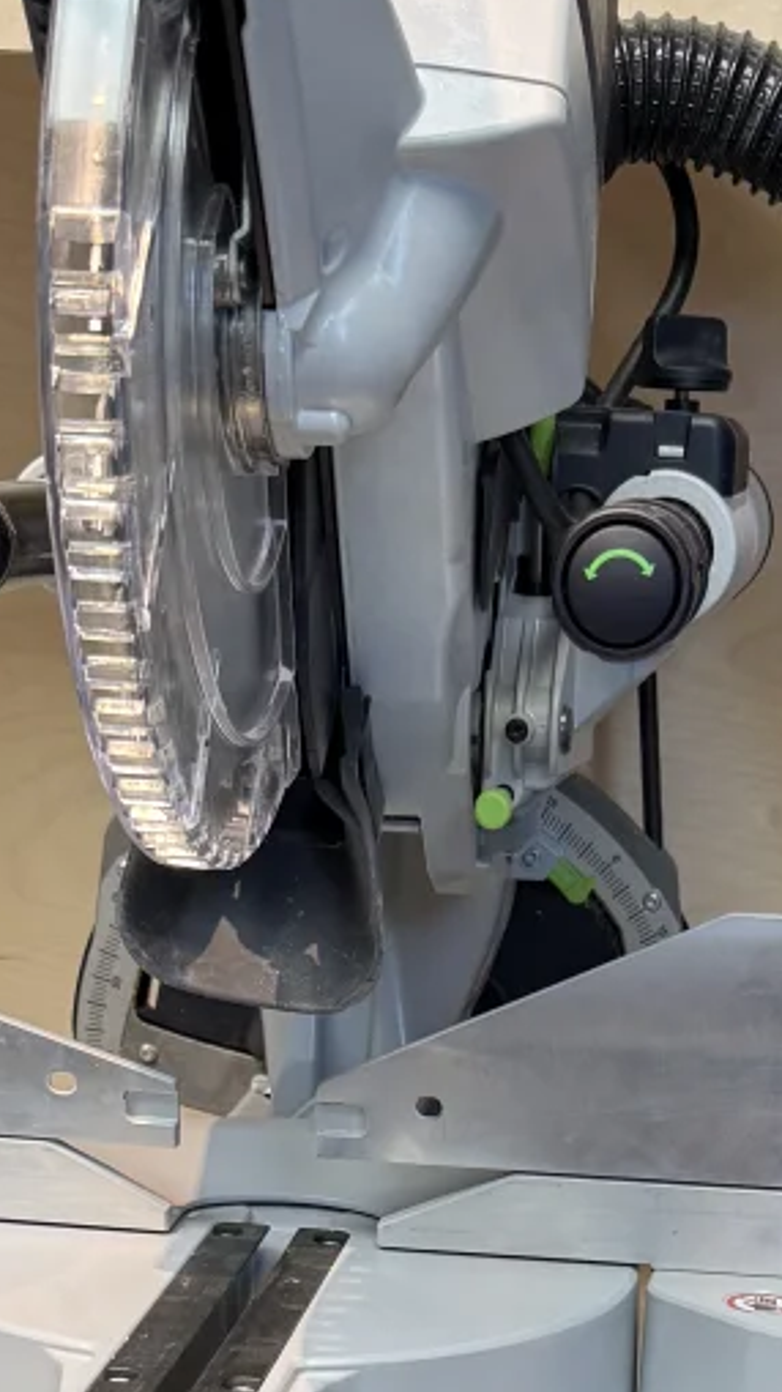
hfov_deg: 16.2
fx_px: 2730
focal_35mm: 74
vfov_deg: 26.0
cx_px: 580
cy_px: 1600
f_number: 1.78
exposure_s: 1/121
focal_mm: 6.76
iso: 125
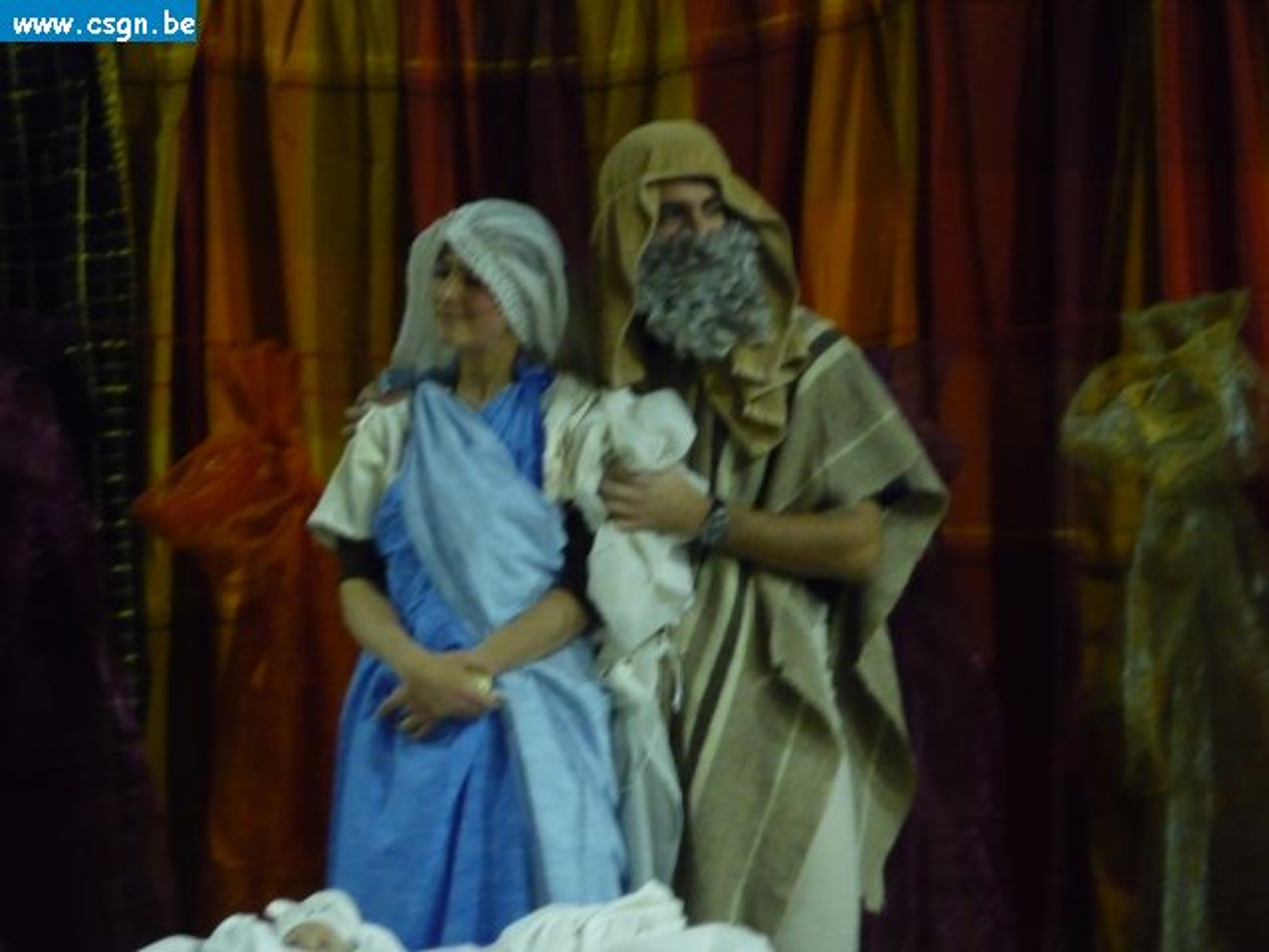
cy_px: 476
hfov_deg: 7.1
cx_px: 634
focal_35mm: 280
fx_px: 10265
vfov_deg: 5.3
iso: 800
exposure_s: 1/8
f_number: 4.9
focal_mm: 47
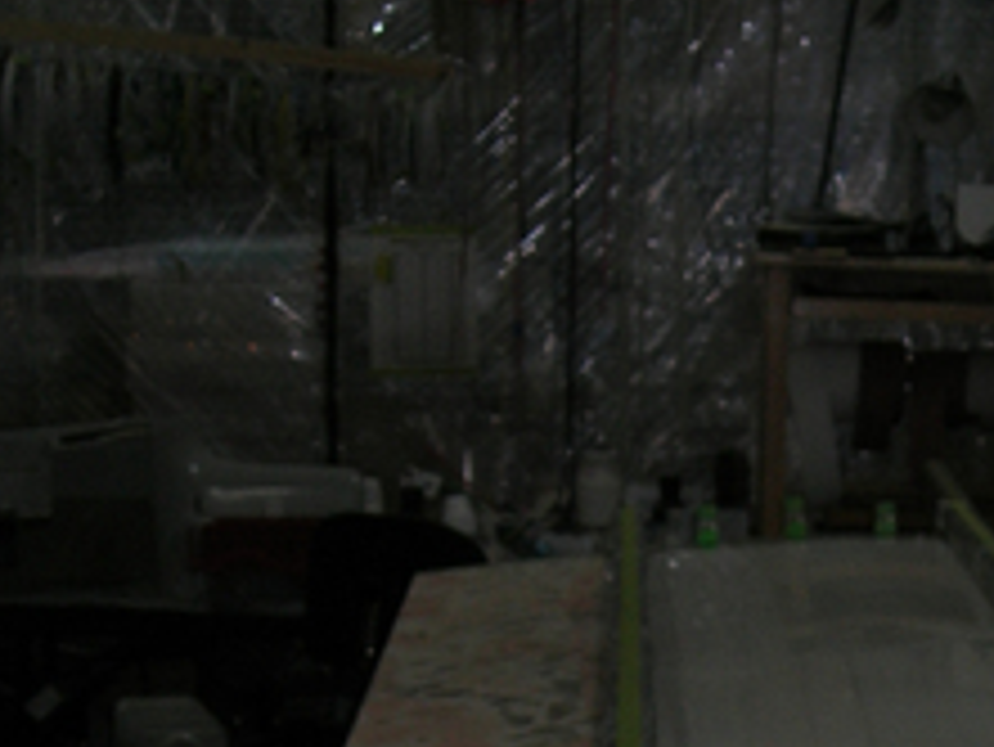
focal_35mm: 110
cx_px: 927
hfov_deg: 17.6
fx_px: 3160
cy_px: 1048
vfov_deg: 12.9
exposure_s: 1/60.1
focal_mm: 7.8
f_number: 2.8
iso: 64
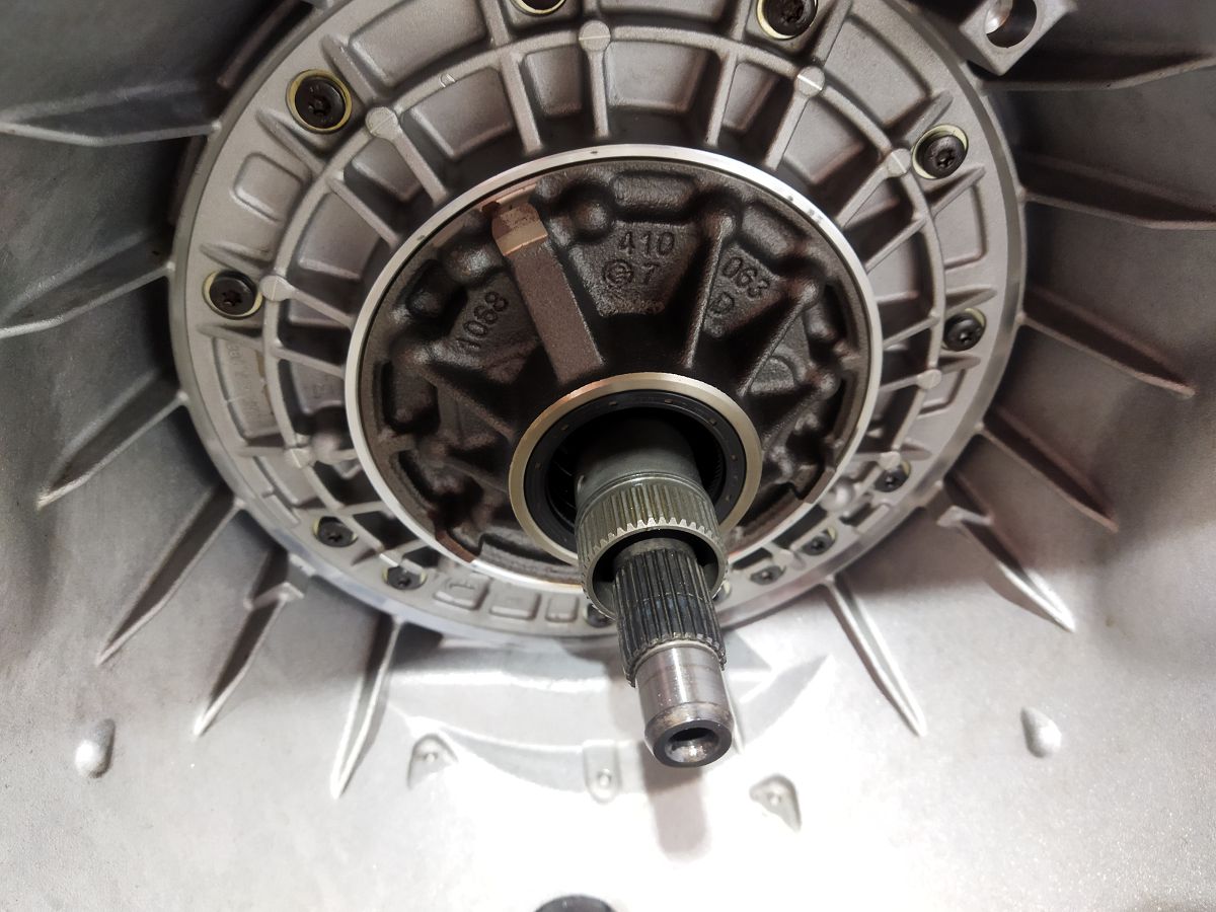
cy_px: 456
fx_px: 948
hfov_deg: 65.3
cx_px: 608
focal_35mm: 27
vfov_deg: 51.4
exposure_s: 1/20
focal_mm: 4.71
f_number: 1.79
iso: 666
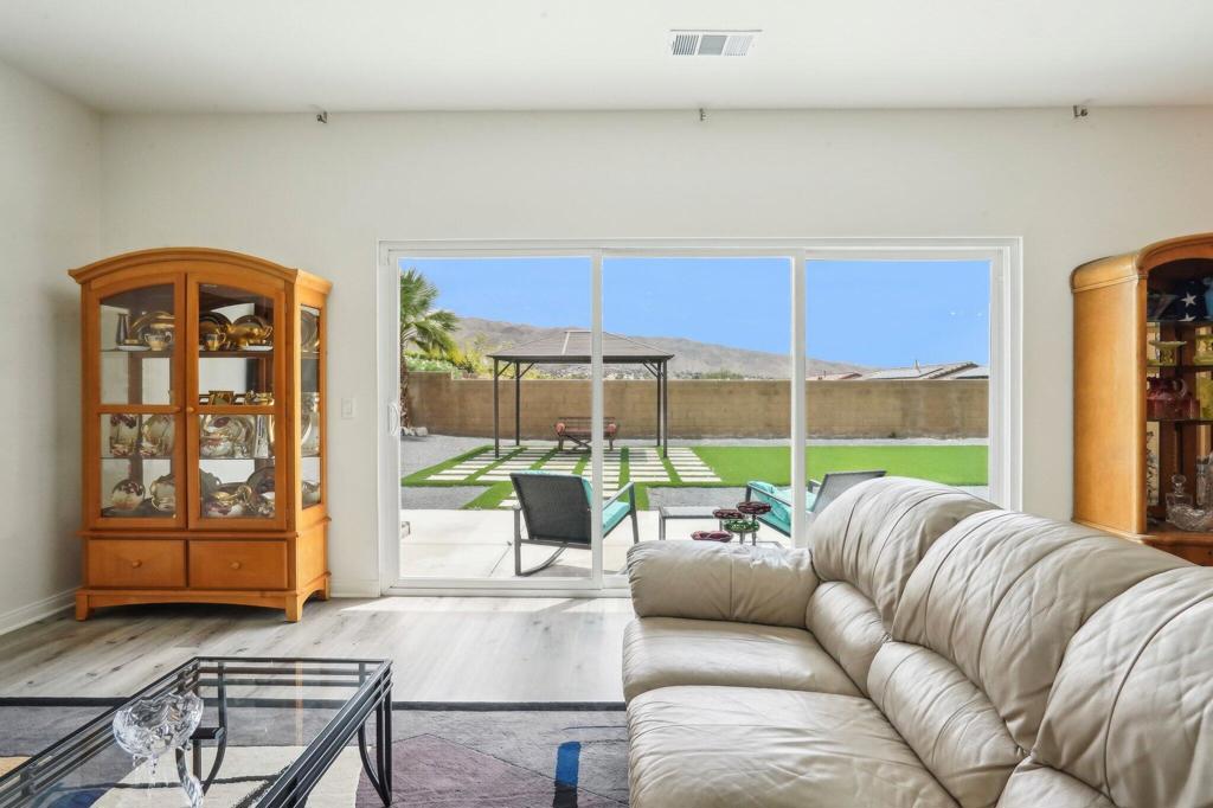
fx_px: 640
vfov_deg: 64.5
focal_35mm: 19
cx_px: 606
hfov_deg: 86.9
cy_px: 404
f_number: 16
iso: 3200
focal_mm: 19
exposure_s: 1/1000
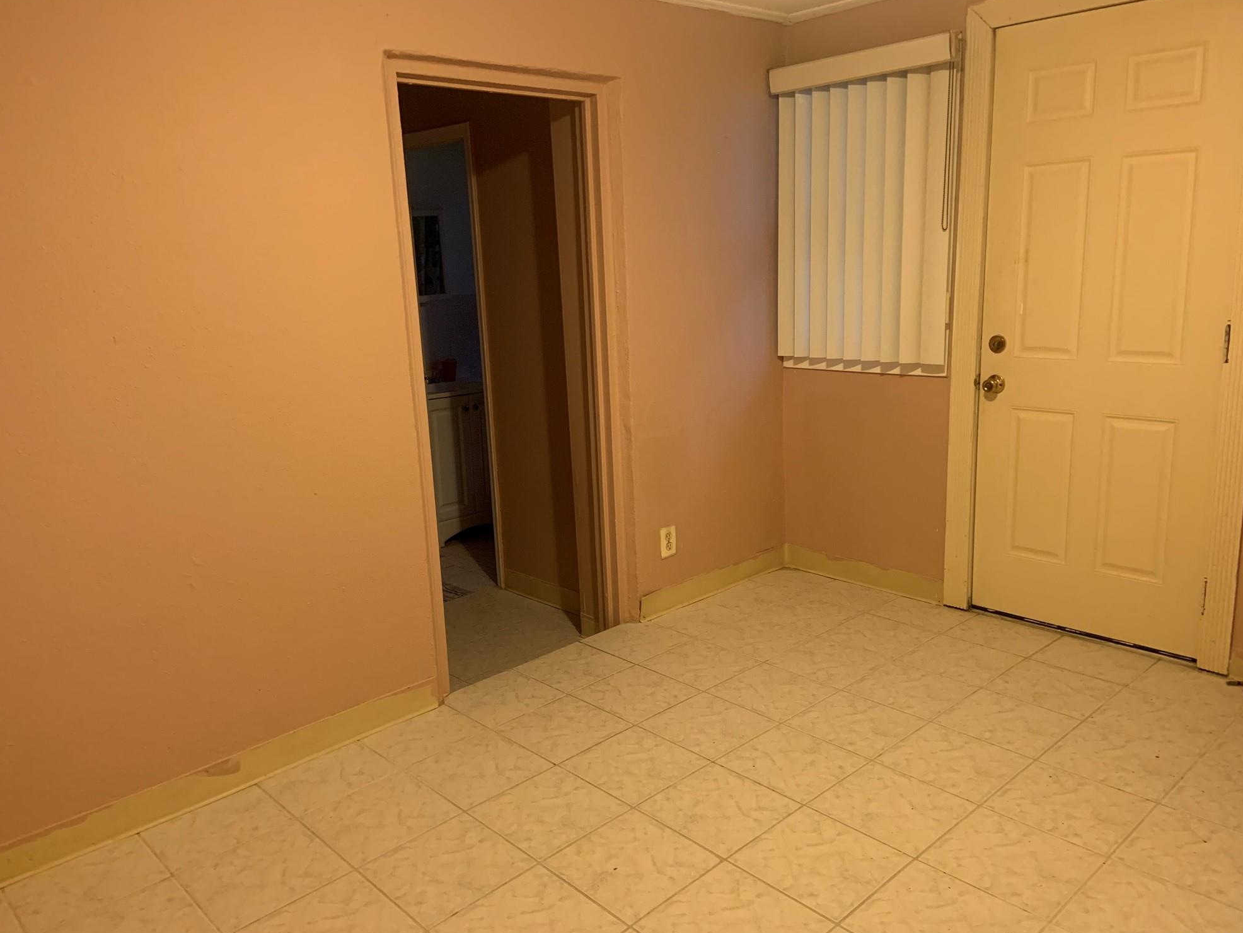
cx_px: 620
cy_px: 477
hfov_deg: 65.3
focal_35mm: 27
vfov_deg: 51.4
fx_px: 970
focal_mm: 4.25
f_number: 1.8
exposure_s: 1/40
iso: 250
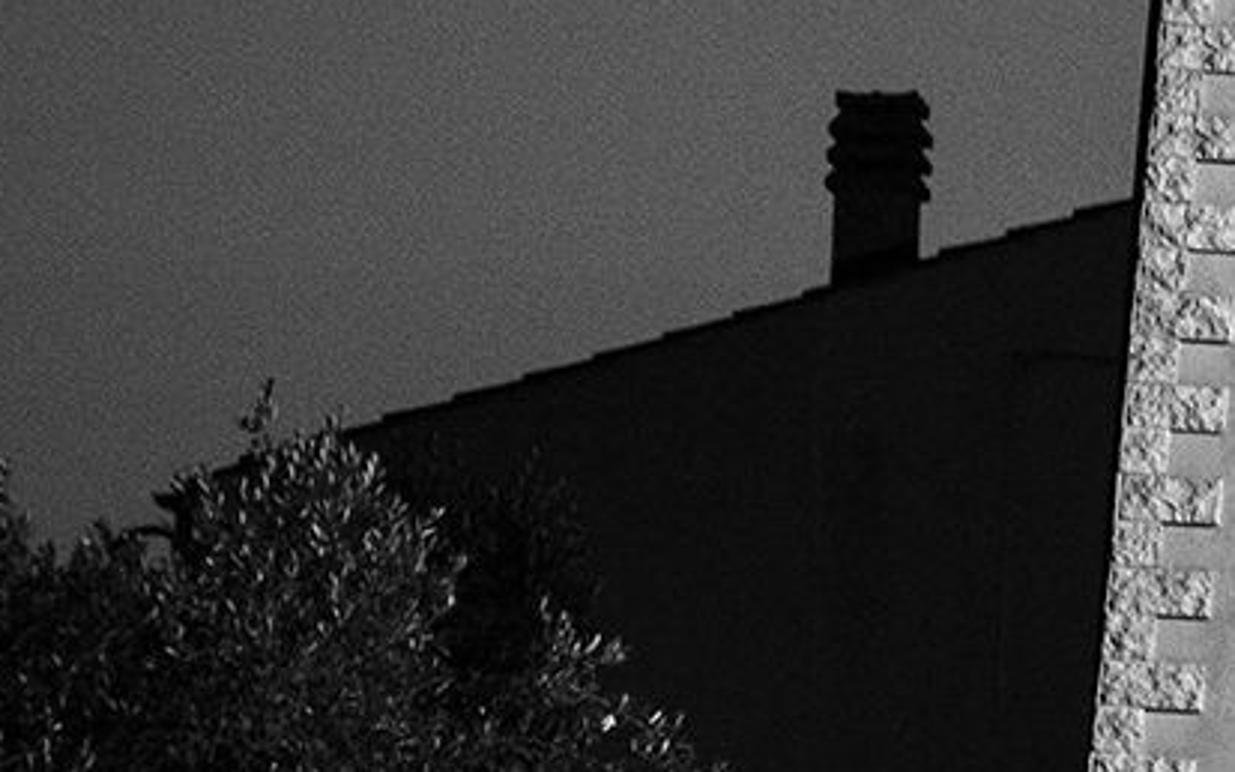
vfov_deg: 7.6
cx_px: 2682
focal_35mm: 173
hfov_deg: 10.8
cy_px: 79
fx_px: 5822
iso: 3200
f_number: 1.4
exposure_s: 1/320
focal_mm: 35
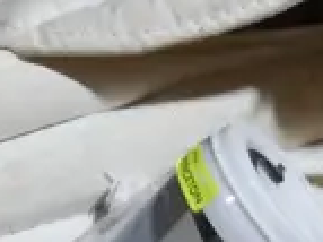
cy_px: -189
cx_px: -29
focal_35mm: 201
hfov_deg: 9.8
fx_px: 1874
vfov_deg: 7.2
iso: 200
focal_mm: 14
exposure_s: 1/80
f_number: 3.5
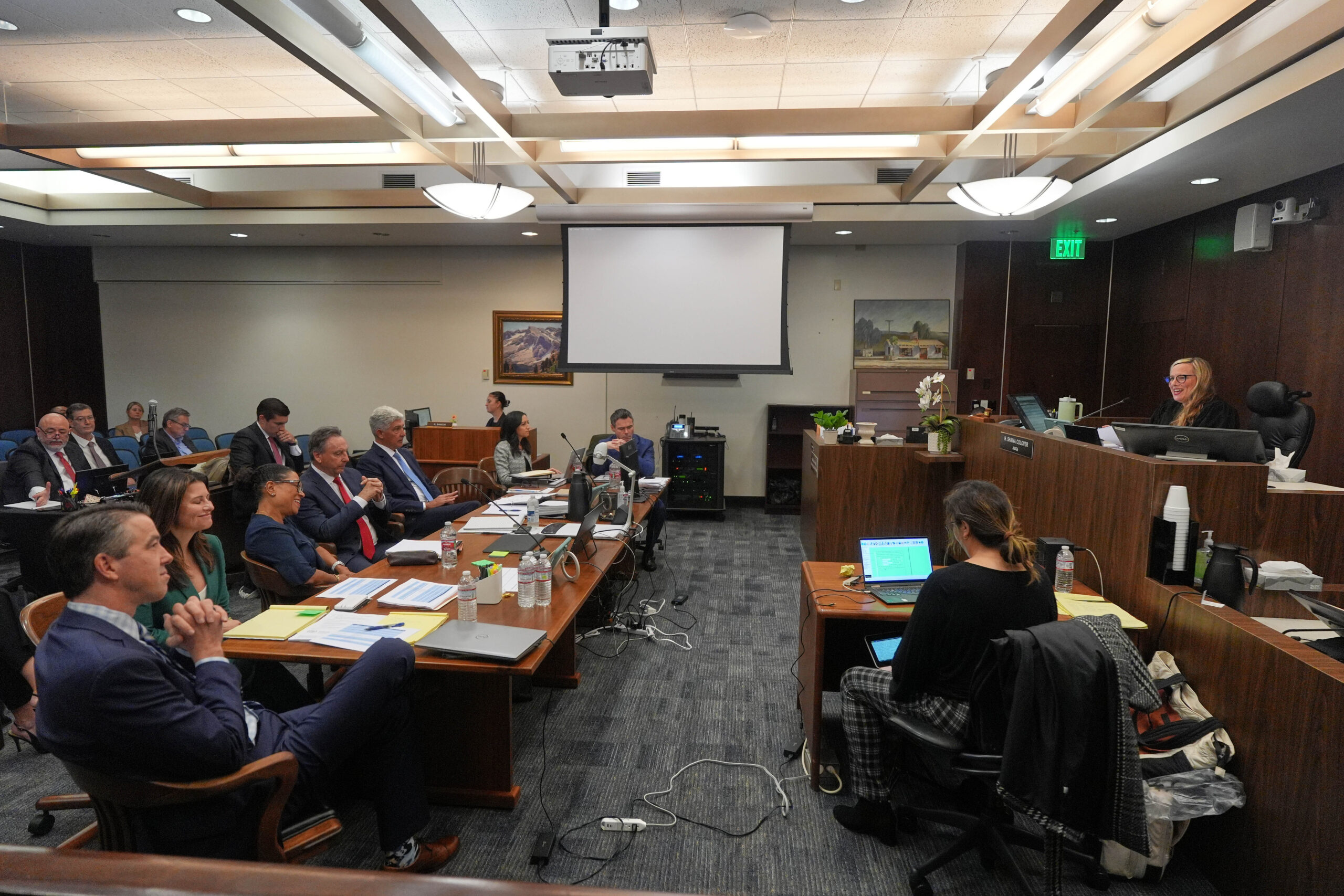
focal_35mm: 20
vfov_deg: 61.9
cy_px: 448
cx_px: 672
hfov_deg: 84.0
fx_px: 747
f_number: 2.8
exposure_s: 1/500
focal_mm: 20
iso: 2500
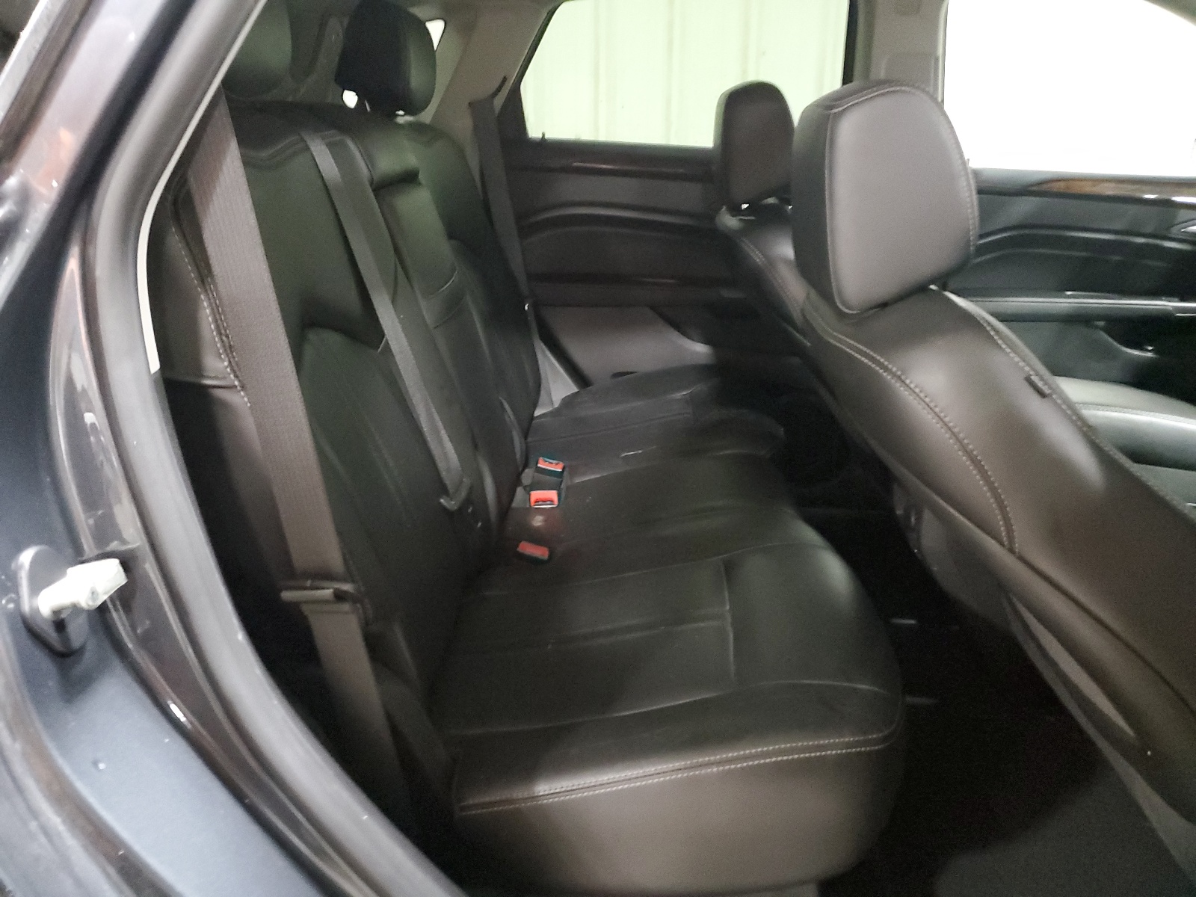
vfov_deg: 53.1
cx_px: 598
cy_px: 448
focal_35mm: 26
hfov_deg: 67.3
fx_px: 898
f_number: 1.5
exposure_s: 1/15
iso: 819
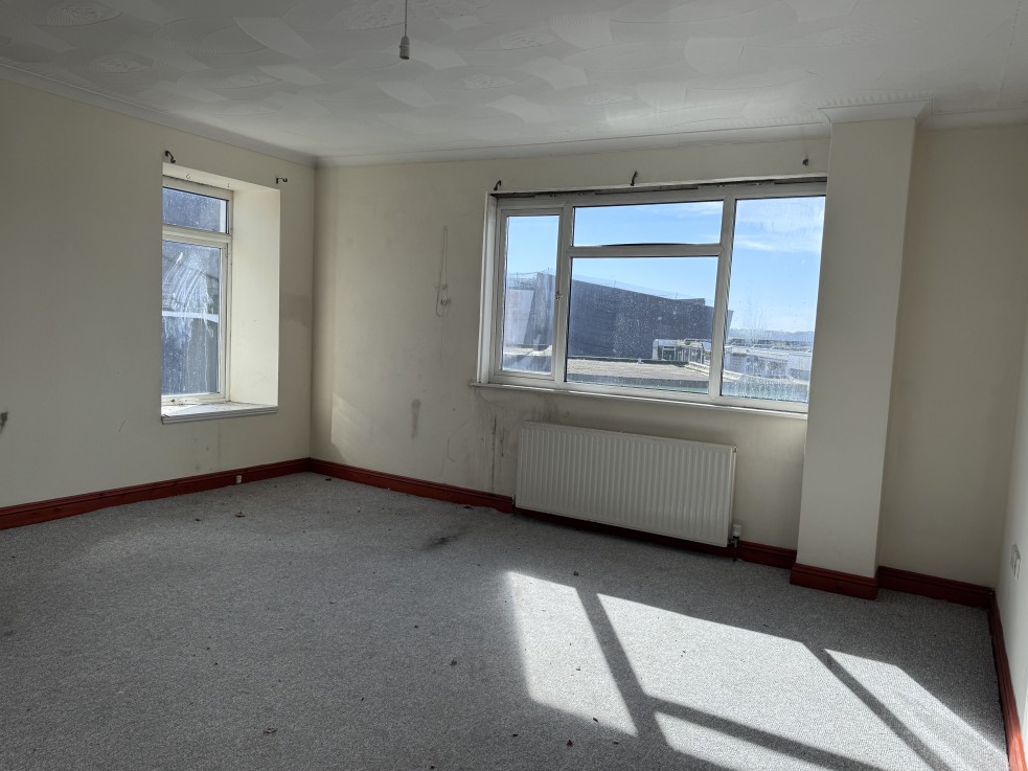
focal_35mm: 25
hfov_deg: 69.4
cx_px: 525
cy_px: 394
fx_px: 742
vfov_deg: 54.9
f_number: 1.78
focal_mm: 6.76
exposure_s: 1/1560
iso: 80
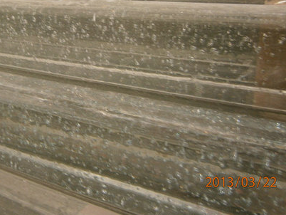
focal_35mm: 42
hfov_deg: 43.4
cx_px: 73
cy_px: 45
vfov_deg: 33.4
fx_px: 347
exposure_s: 1/13
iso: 125
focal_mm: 4.7
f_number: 2.8
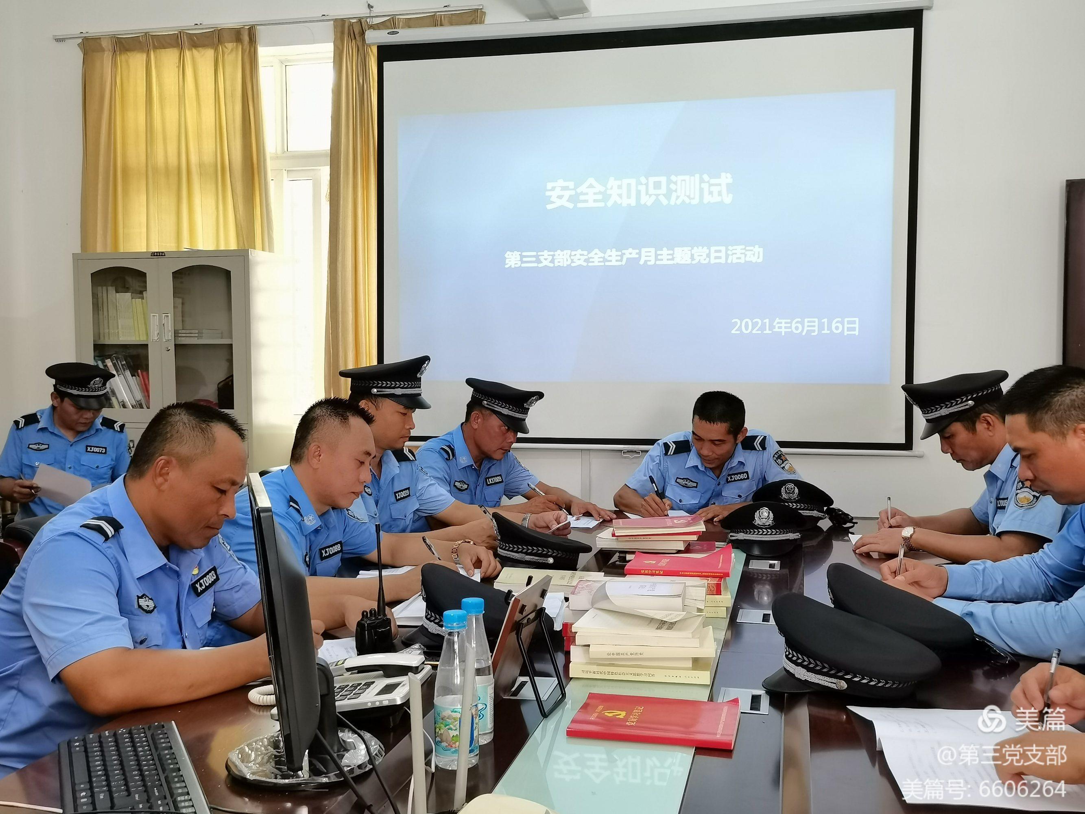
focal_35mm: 34
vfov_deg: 41.8
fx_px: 1066
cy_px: 407
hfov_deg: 54.0
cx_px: 542
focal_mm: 5.58
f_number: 1.8
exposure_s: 1/33.3
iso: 320
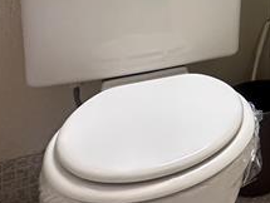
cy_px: -78
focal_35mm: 52
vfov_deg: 23.8
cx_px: 363
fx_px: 406
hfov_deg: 28.9
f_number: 2.2
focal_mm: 2.22
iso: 250
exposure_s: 1/120
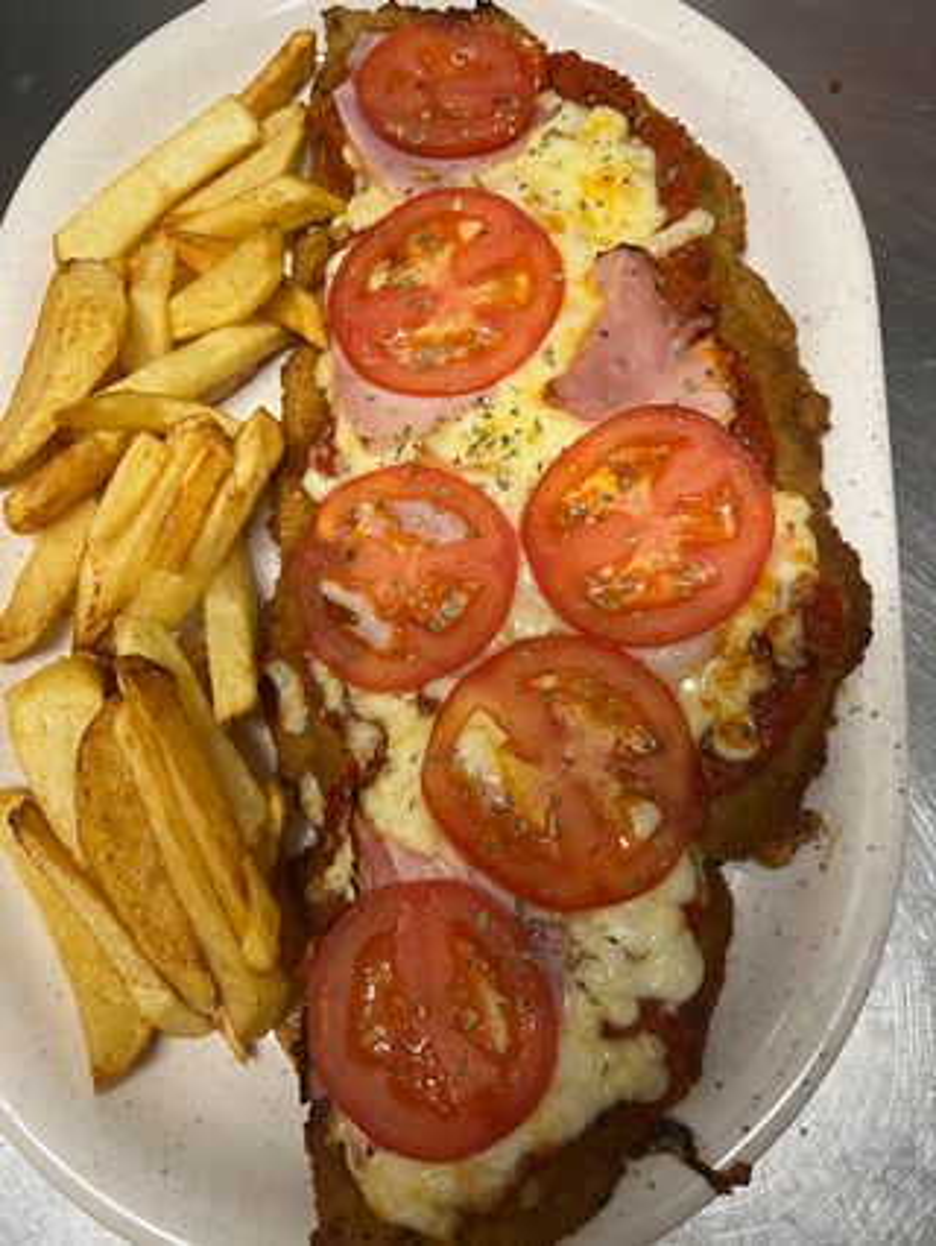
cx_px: 468
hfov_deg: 53.1
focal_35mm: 26
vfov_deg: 67.3
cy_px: 623
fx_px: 936
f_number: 1.5
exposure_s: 1/50
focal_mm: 5.7
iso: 80
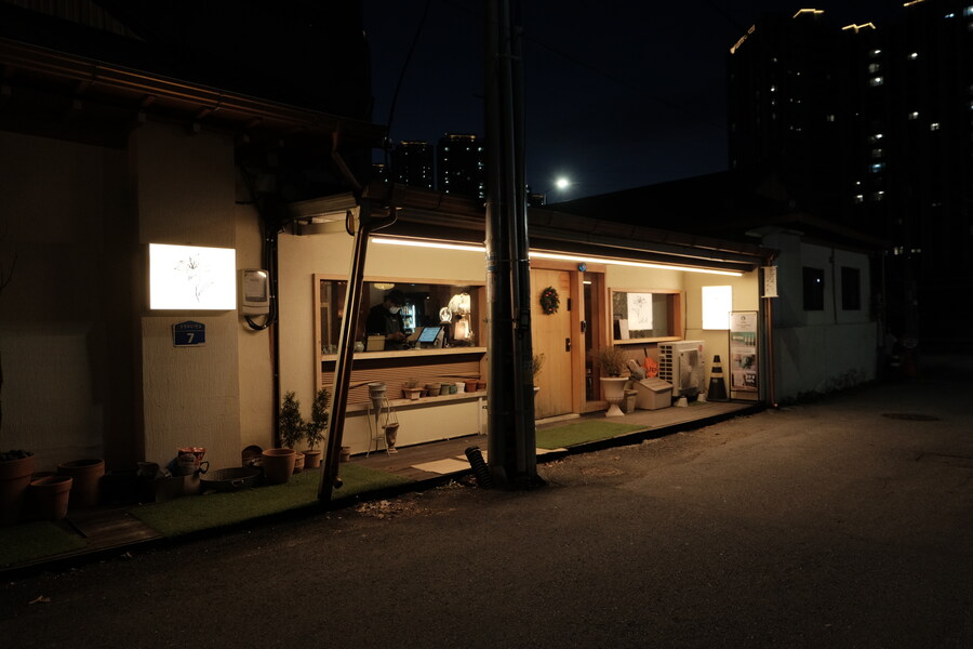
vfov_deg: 53.1
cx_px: 486
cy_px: 324
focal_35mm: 24
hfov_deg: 73.7
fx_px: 649
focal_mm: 16
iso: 800
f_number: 3.5
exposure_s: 1/60
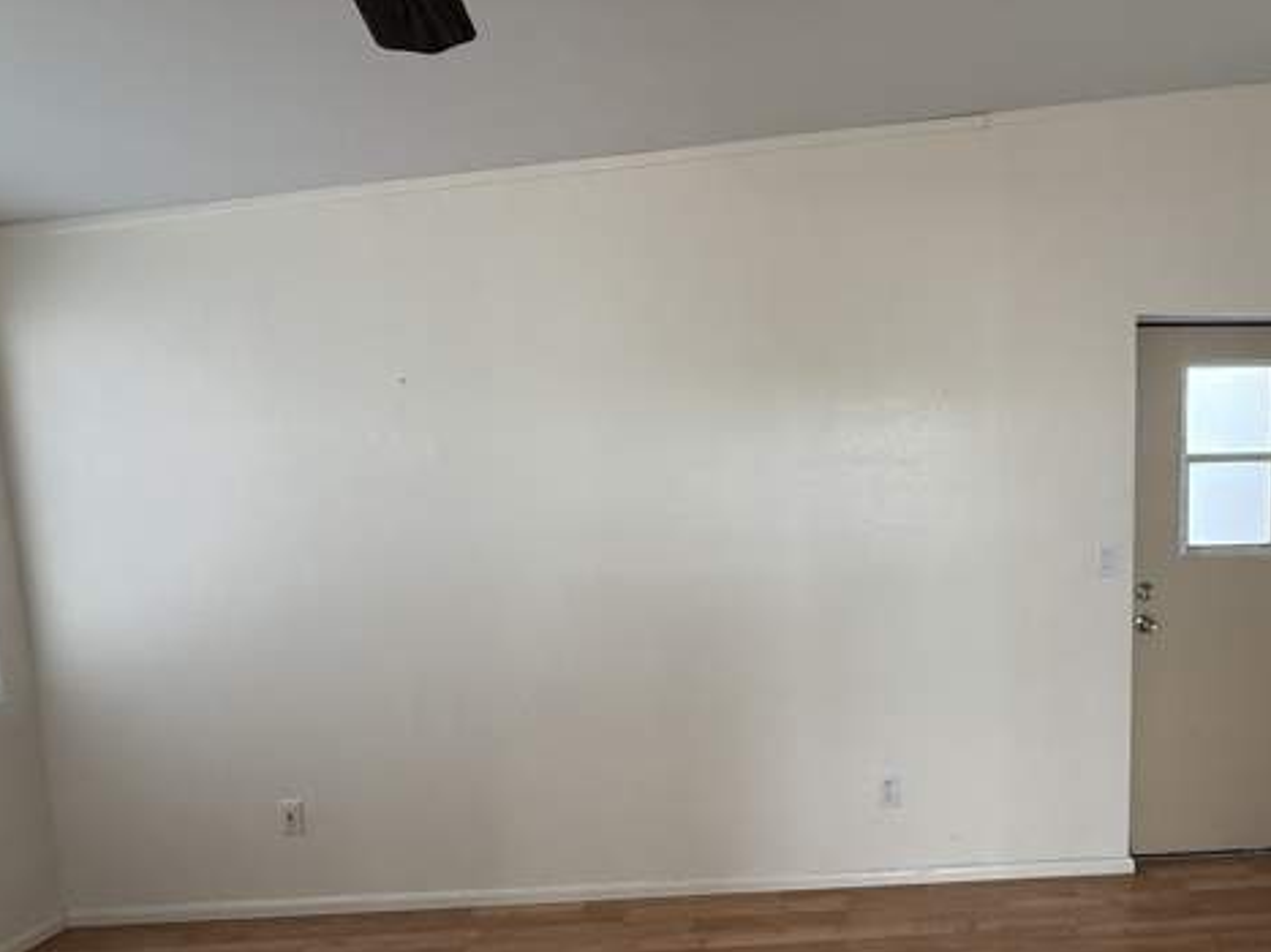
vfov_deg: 56.3
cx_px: 928
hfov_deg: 67.8
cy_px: 574
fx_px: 881
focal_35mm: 24
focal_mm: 2.22
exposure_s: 1/88
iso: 320
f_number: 2.2
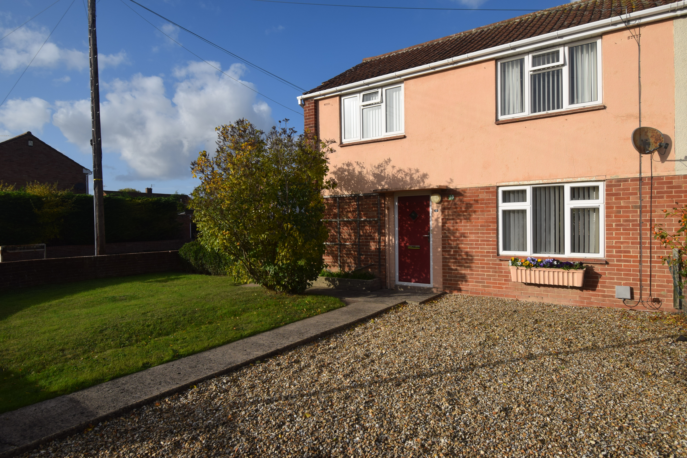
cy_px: 229
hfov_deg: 81.2
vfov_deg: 59.5
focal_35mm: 21
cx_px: 344
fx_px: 401
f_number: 10
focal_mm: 14
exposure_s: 1/400
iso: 200
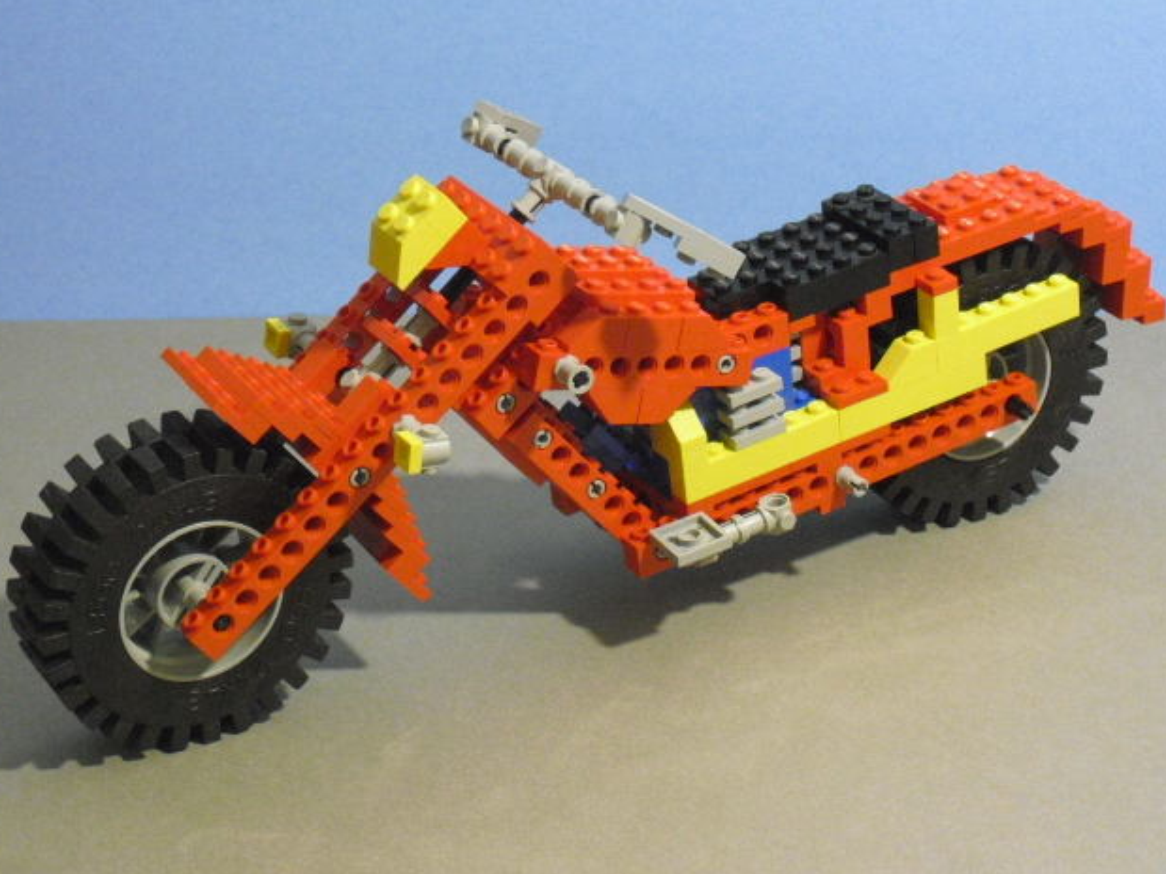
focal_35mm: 92
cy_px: 437
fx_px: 3098
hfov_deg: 21.3
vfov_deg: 16.1
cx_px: 575
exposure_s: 1/20
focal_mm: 15.7
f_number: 5.1
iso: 800
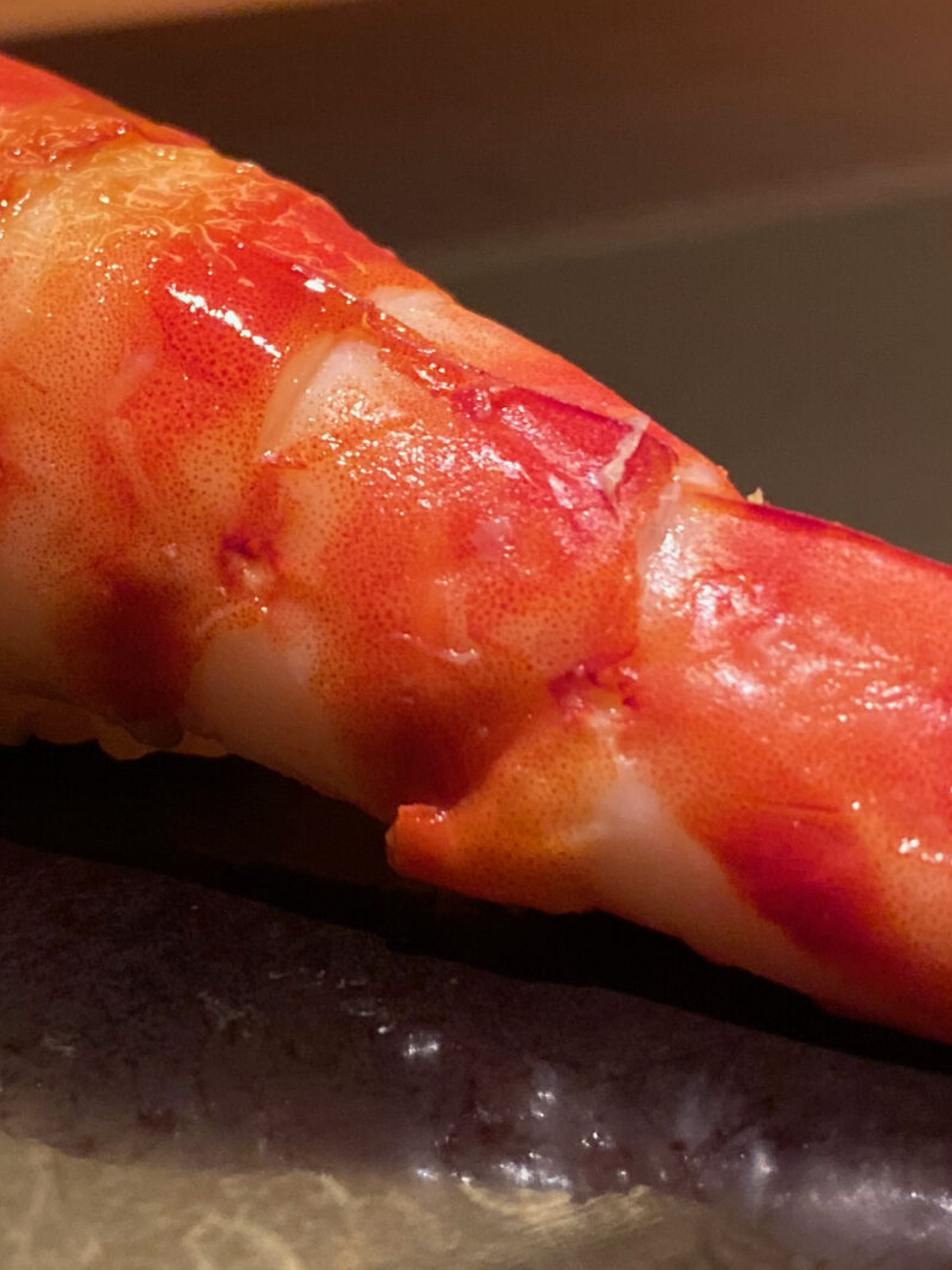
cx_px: 230
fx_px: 2312
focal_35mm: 63
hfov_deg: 23.0
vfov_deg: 30.6
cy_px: 496
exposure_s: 1/30
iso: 500
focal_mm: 4.25
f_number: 1.8
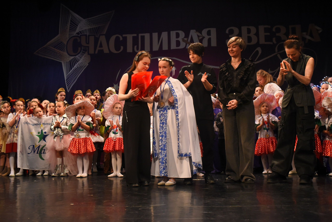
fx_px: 323
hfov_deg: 54.4
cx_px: 166
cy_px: 111
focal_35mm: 35
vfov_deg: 37.9
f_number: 6.3
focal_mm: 35
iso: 5000
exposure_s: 1/320
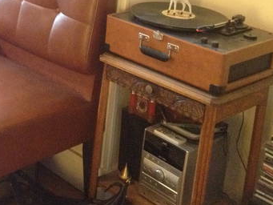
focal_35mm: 81
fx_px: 639
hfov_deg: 22.9
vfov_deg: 17.9
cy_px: 10
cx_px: -13
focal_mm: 4.28
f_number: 2.4
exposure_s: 1/15
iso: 640
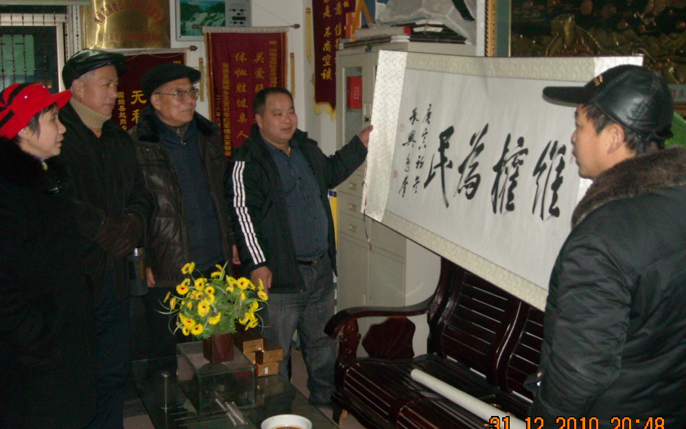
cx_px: 344
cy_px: 218
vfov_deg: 33.6
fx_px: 710
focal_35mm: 38
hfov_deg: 51.5
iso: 400
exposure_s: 1/60
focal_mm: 5.7
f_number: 2.8
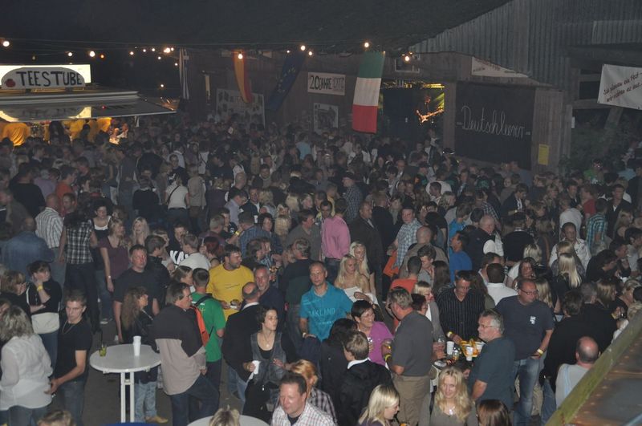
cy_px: 213
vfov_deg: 28.0
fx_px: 855
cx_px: 321
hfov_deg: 41.2
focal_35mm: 48
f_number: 4.2
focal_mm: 32
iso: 800
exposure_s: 1/60
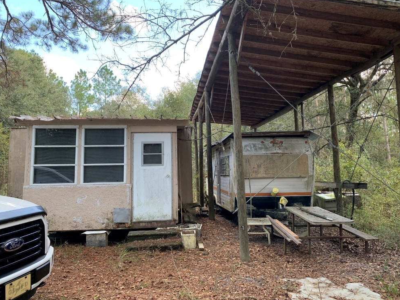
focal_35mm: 27
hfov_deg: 65.3
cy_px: 145
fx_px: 312
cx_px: 203
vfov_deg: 51.4
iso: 25
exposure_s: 1/122
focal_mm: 4.25
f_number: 1.8
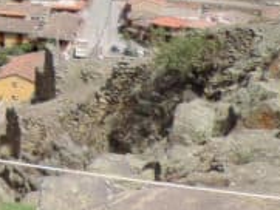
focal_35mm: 106
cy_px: -162
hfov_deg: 14.6
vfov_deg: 12.8
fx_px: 858
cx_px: -316
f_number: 3
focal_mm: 4.3
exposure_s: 1/1250
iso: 80
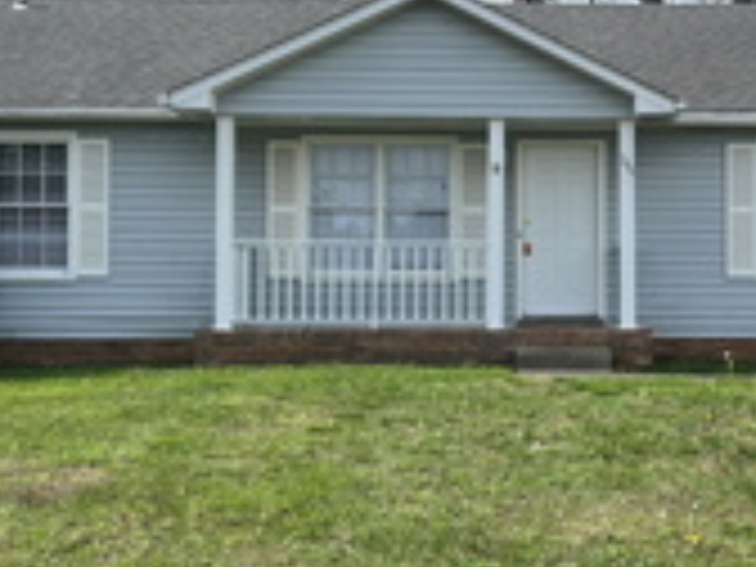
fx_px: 1354
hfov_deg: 30.6
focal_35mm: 62
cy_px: 243
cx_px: 585
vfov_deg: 23.6
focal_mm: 5.7
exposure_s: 1/3831
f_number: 1.5
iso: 50
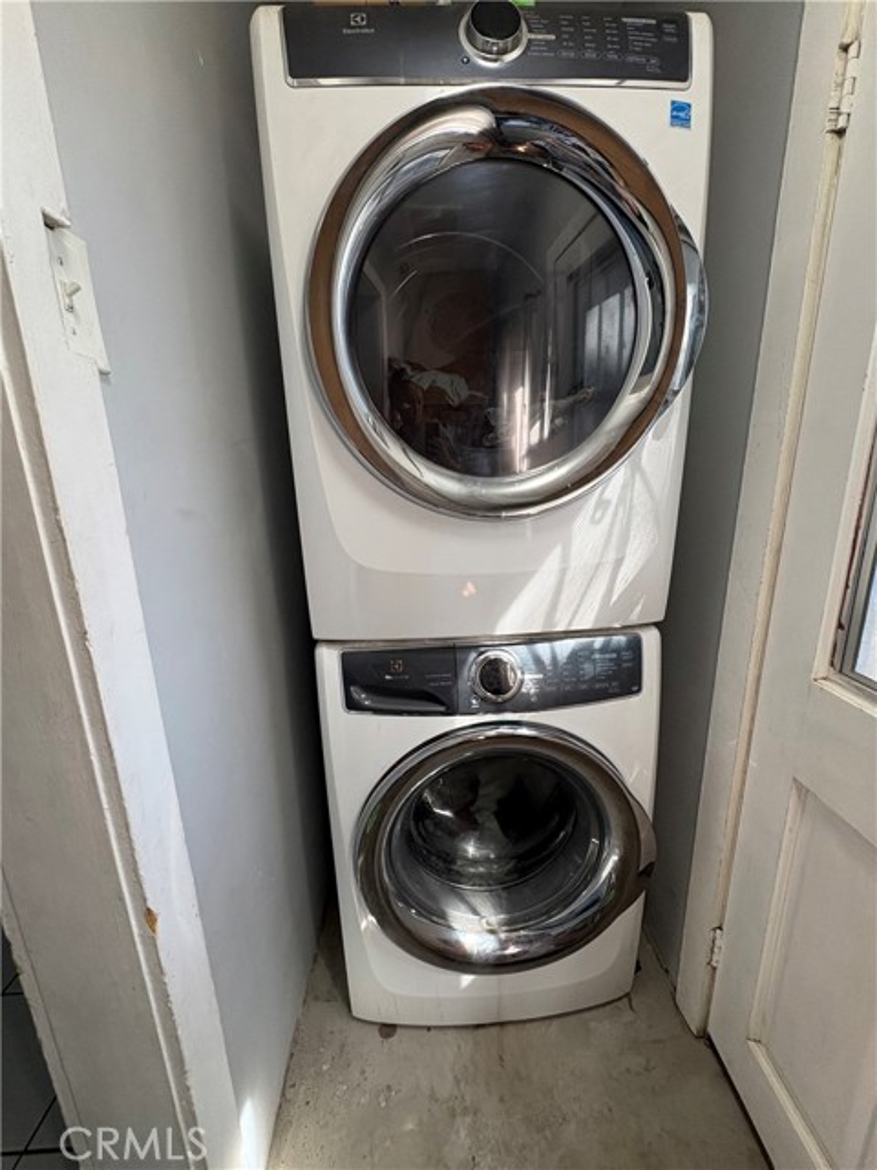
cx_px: 438
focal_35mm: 14
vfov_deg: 102.1
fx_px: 473
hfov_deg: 85.7
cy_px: 585
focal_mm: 2.22
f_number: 2.2
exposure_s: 1/76
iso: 200
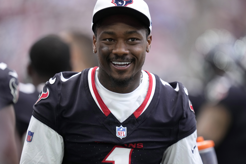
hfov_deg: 5.2
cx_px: 123
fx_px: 2733
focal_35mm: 400
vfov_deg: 3.4
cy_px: 82
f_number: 2.8
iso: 2500
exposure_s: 1/2000
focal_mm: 400
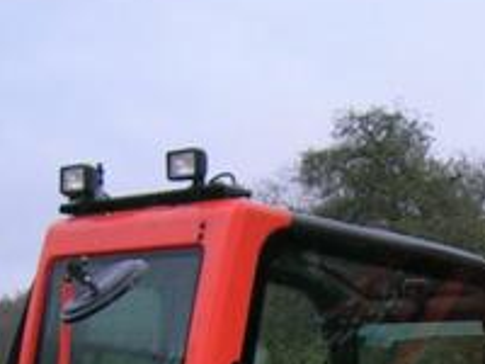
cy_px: 692
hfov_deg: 13.8
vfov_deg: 9.9
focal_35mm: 140
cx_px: 541
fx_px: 1962
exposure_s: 1/60.1
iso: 107
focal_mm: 5.4
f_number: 2.8
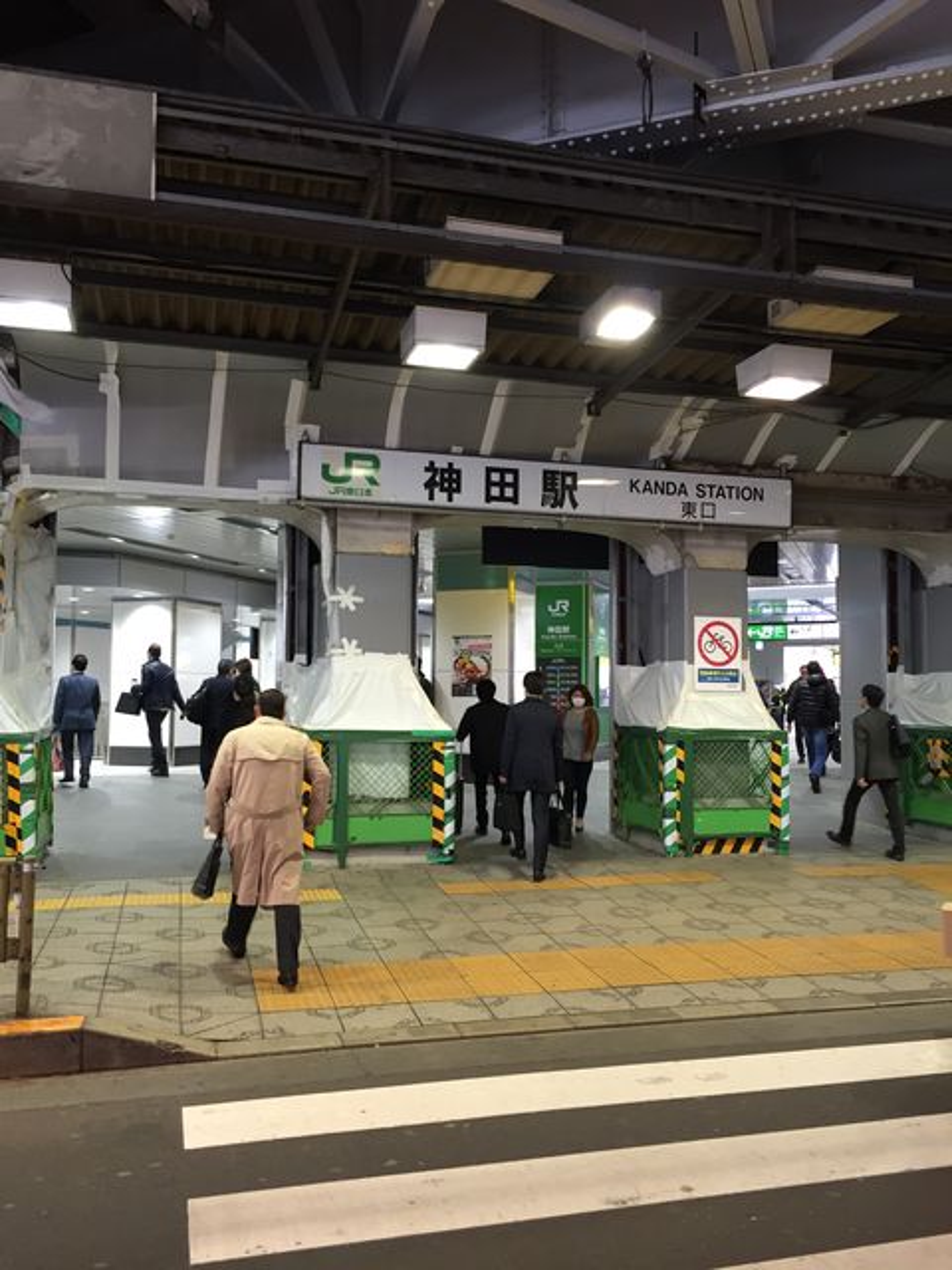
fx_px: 1063
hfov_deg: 48.2
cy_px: 635
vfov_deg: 61.7
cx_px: 476
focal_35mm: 29
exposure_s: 1/33
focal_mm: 4.15
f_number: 2.2
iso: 100
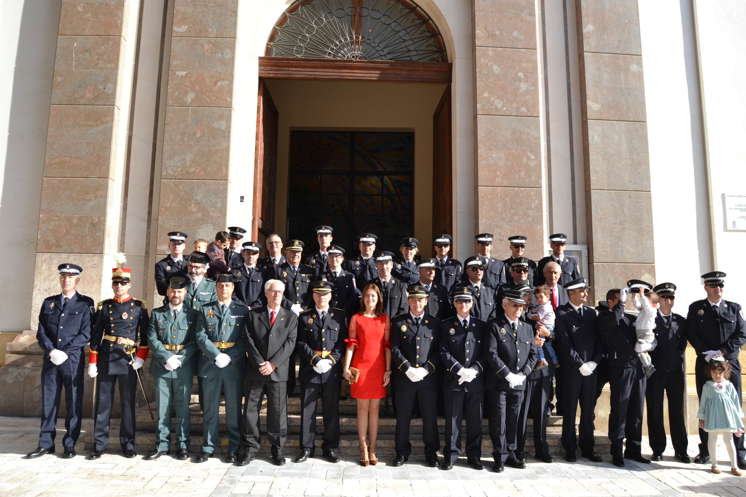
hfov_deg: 67.4
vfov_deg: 47.9
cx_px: 373
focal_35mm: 27
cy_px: 248
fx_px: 559
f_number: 5.6
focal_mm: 18
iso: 100
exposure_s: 1/200
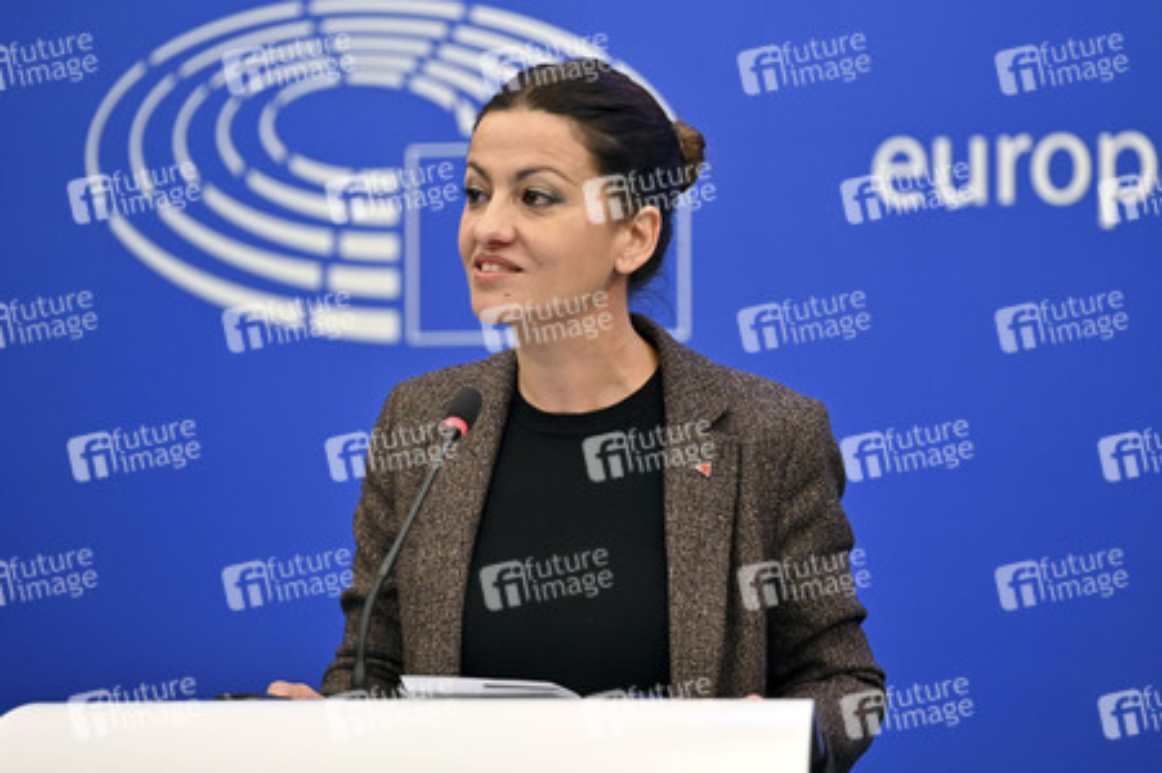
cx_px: 581
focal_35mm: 155
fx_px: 4999
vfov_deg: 8.8
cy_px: 386
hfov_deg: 13.3
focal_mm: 155
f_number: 2.8
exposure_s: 1/160
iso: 640
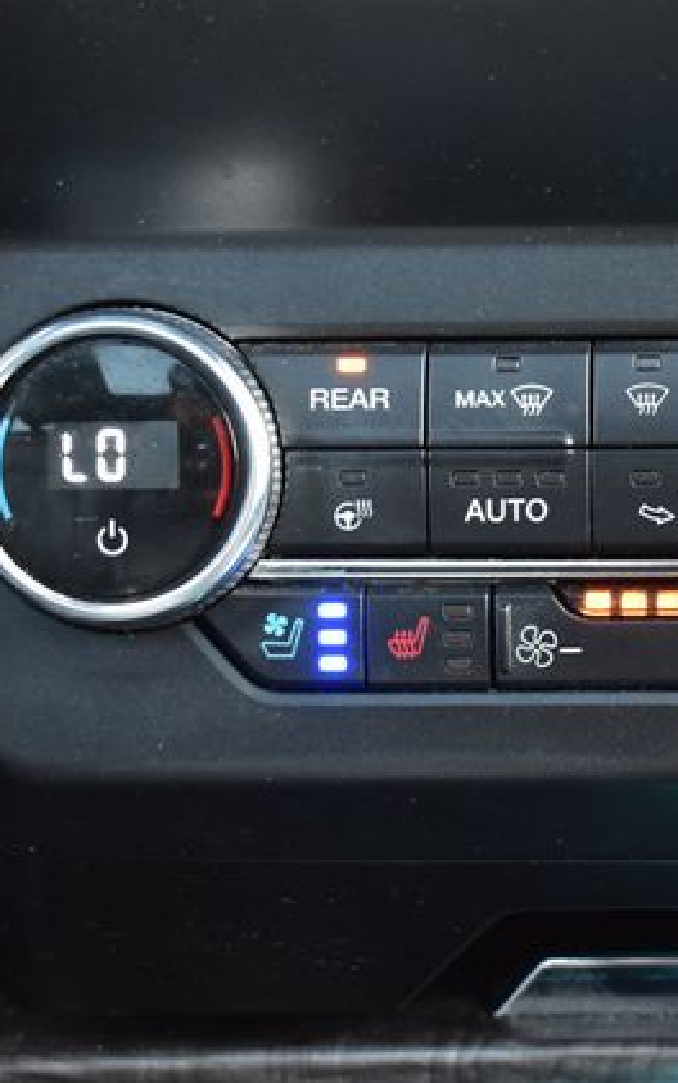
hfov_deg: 14.6
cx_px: 711
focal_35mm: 88
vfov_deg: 23.5
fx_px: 2600
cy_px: 544
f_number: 6.3
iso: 1250
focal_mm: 38
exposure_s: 1/15
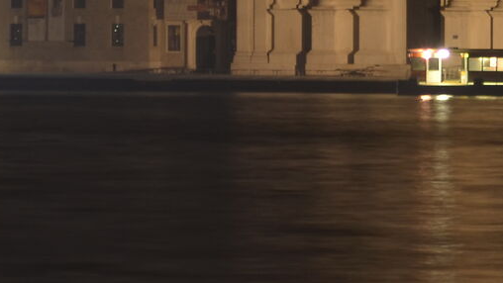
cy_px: -219
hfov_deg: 4.2
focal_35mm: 519
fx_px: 6924
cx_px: 494
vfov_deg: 2.3
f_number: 4
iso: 100
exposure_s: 5
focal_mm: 70
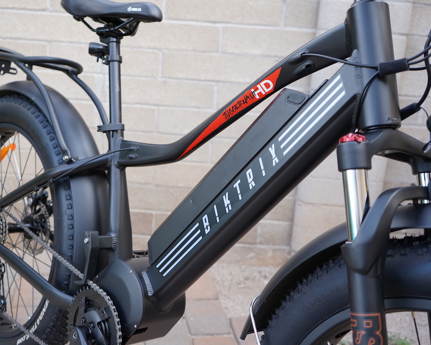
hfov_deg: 43.7
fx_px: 536
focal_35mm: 42
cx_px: 186
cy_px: 172
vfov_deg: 35.7
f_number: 4
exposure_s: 1/160
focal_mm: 37
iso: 250
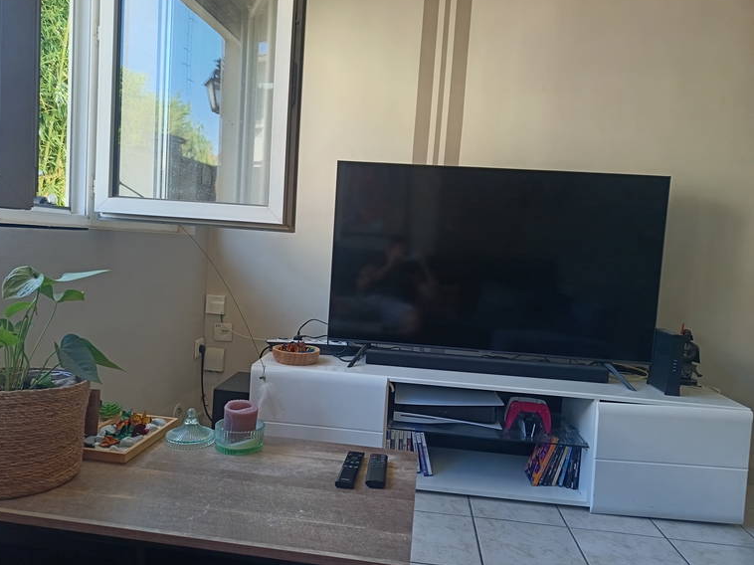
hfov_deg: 69.4
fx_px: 544
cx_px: 362
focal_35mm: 25
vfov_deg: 54.9
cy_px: 287
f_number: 1.75
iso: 482
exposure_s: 1/50
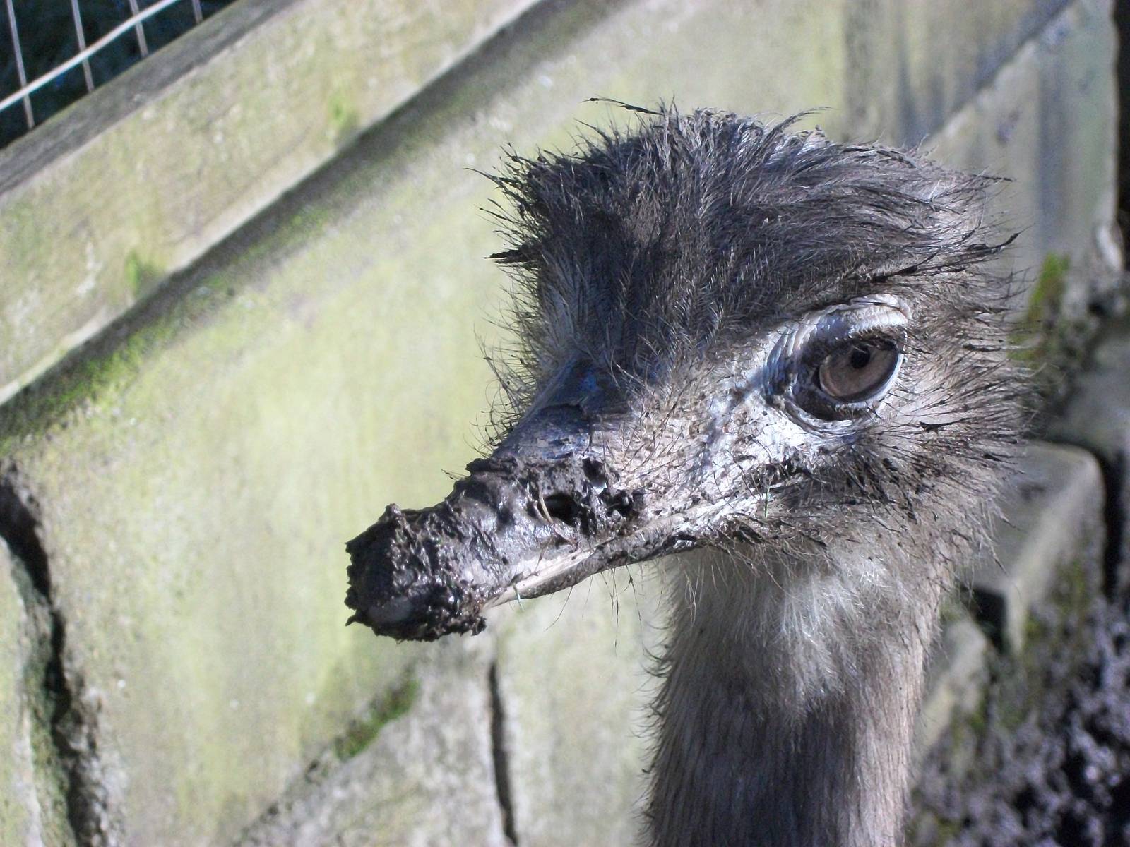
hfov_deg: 20.4
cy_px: 424
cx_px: 565
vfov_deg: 15.4
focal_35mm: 96
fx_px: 3134
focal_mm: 17.1
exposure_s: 1/500
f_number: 5.2
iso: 443
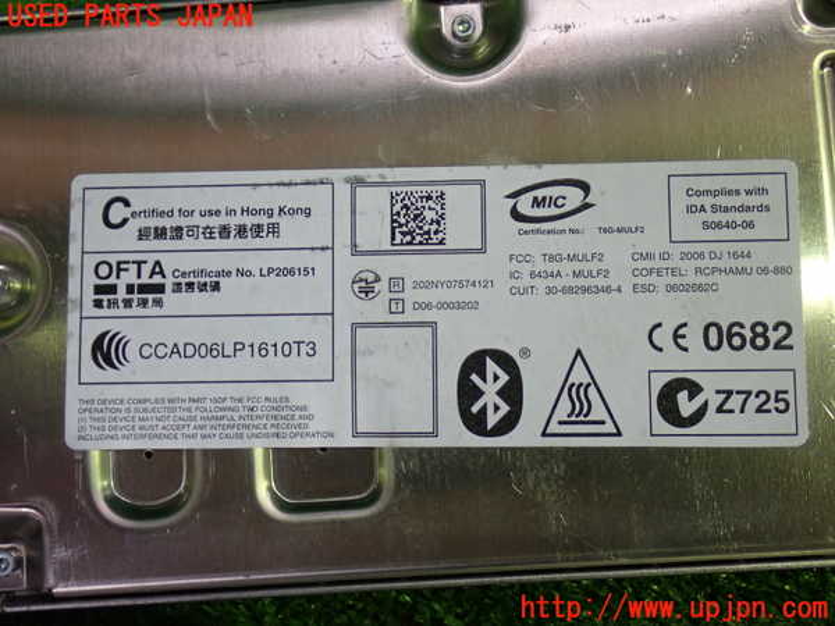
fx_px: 989
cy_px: 313
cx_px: 418
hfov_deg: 45.8
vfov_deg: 35.1
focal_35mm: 41
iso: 320
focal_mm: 7.31
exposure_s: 1/40
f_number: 2.8
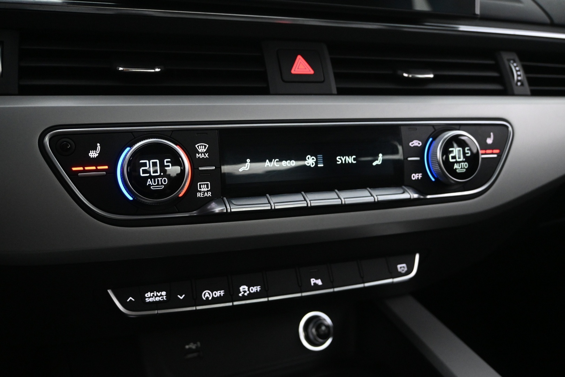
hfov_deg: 59.5
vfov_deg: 41.7
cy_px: 188
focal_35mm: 32
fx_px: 494
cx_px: 282
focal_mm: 21
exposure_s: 1/40
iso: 3200
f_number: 4
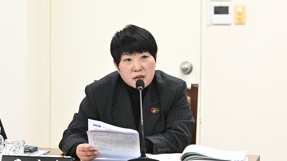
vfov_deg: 7.0
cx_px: 143
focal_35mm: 174
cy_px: 85
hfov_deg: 12.4
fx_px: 1324
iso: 3200
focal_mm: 110
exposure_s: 1/200
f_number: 4
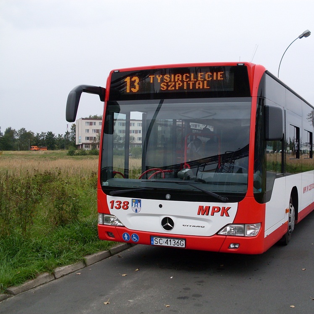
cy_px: 157
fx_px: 462
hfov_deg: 37.2
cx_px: 203
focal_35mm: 45
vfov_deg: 37.6
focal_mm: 6.3
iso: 80
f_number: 2.8
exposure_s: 1/250
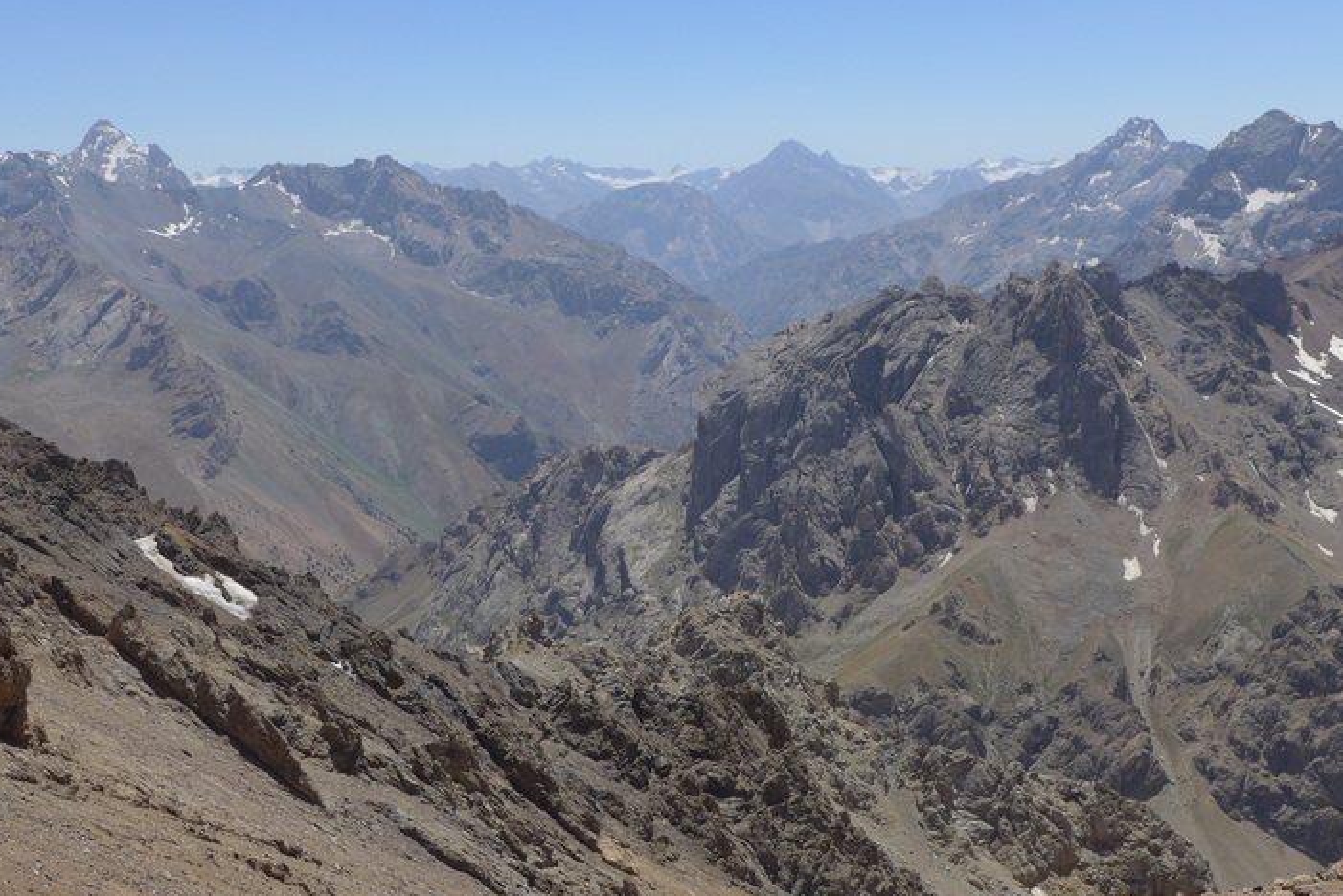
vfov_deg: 32.7
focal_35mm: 41
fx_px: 1530
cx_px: 658
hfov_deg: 47.4
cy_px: 452
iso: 80
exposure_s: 1/1600
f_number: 2.8
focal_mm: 7.9
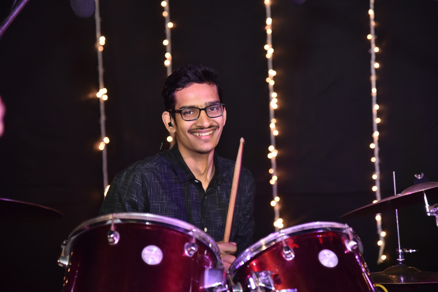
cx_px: 219
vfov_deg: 11.4
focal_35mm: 120
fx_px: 1461
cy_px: 146
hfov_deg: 17.1
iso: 1250
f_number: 4.5
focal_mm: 120
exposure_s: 1/160
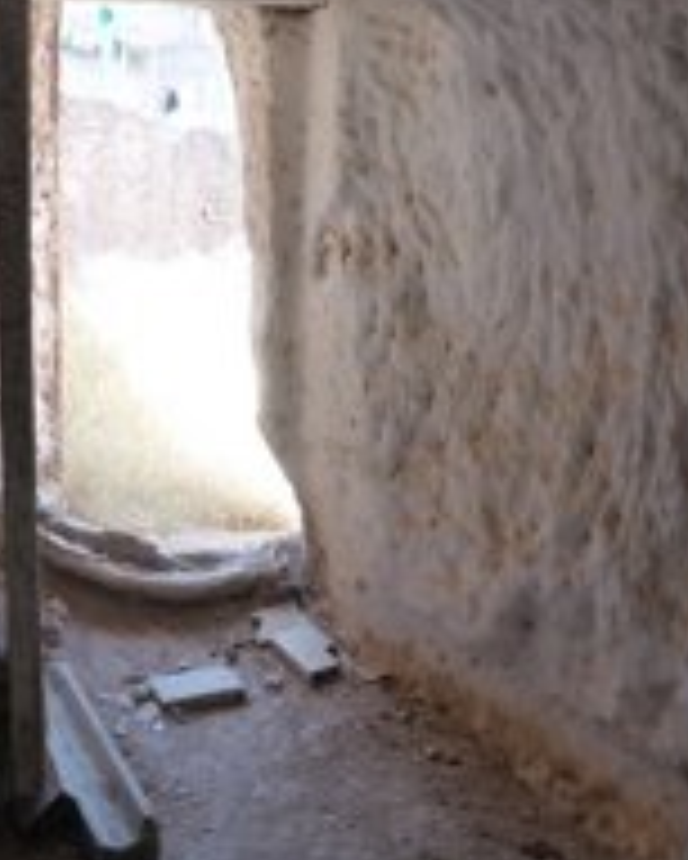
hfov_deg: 32.3
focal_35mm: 46
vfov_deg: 40.3
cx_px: 198
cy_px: 401
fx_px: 1170
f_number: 3.3
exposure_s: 1/60
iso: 160
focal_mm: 4.3
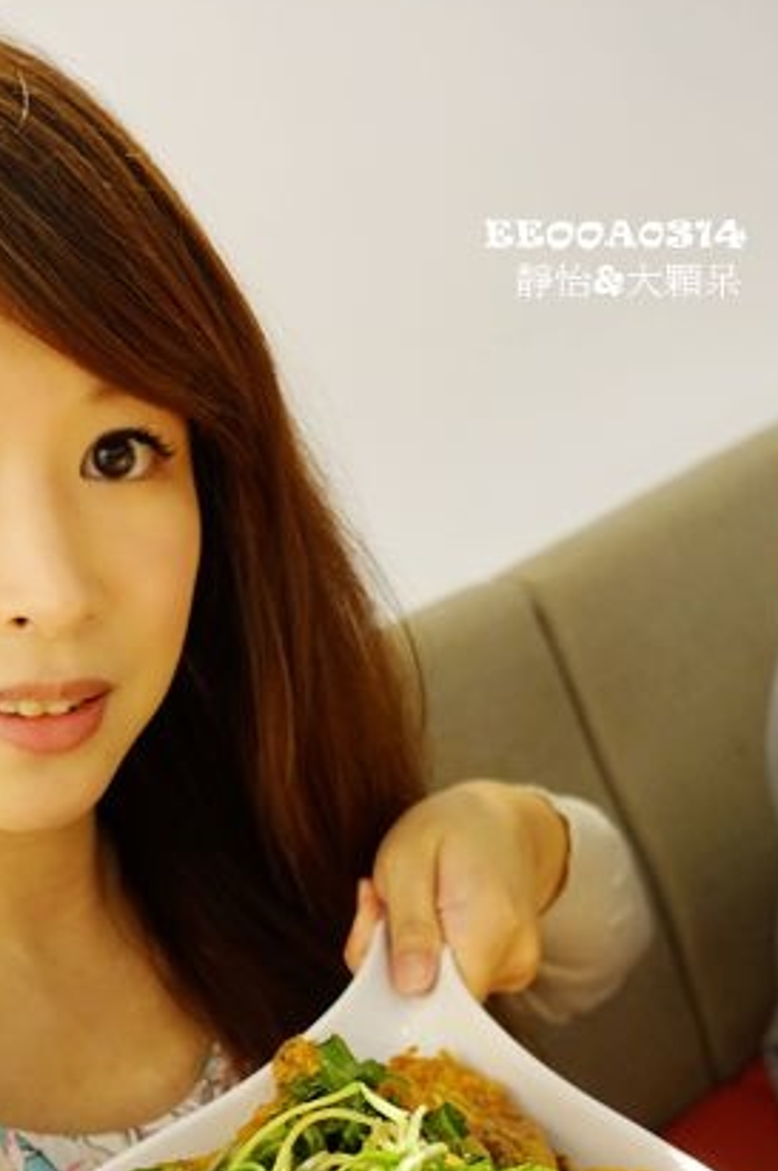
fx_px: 1235
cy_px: 889
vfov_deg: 48.6
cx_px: 241
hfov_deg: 34.5
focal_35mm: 38
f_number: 1.8
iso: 400
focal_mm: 8.8
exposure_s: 1/30
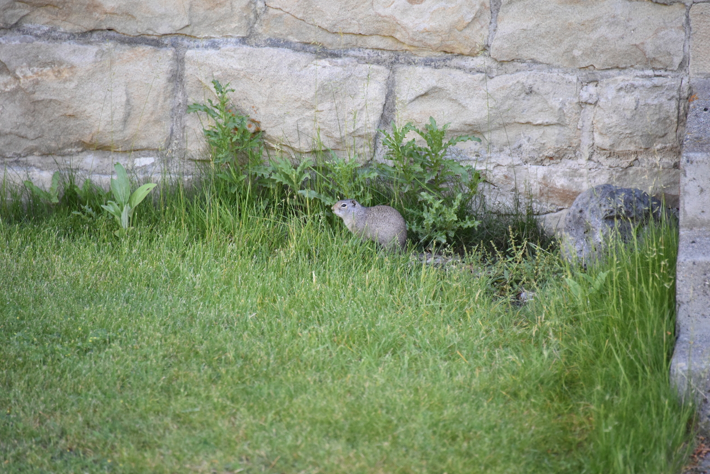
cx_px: 352
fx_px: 5997
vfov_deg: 4.5
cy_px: 236
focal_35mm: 304
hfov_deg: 6.8
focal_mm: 300
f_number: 5.6
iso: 3200
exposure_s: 1/640
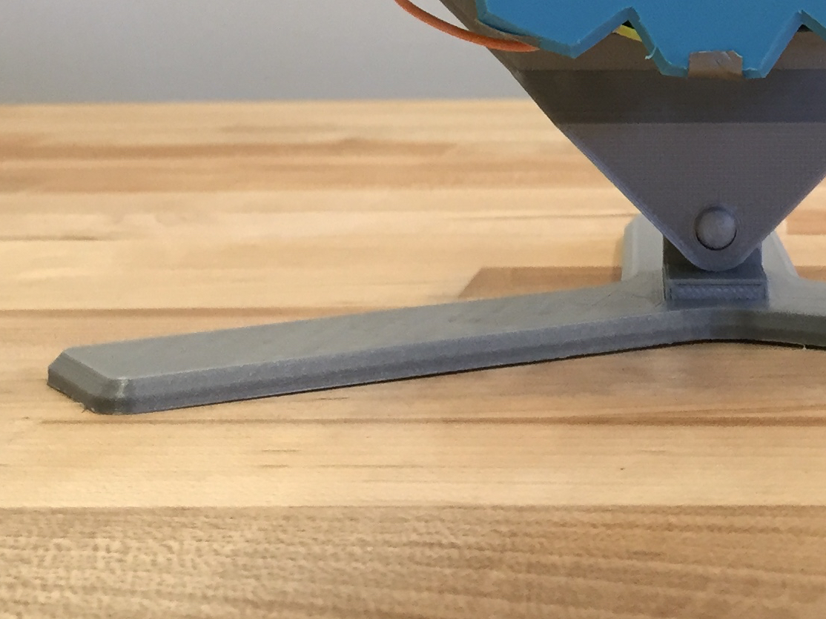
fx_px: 2028
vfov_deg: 16.2
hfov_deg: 22.6
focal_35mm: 85
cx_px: 690
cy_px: -255
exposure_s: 1/30
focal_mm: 4.15
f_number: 2.2
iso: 100
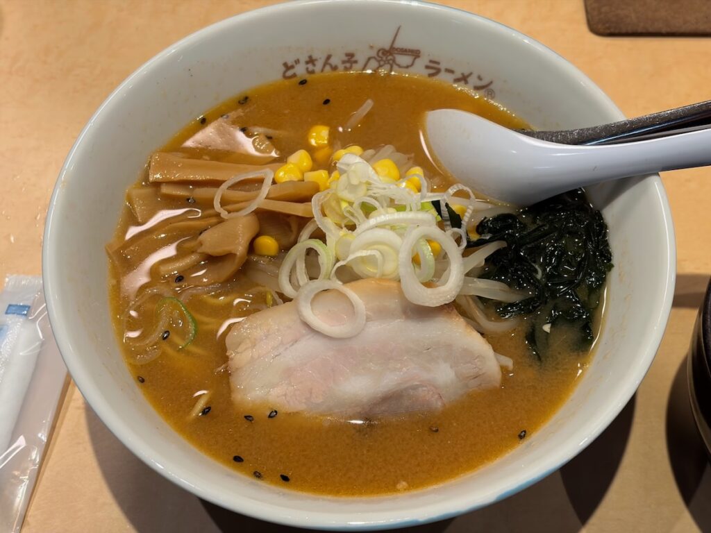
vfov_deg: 28.0
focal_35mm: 52
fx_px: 1068
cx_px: 356
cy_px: 266
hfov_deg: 36.8
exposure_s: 1/50
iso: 40
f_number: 1.6
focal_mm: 5.96
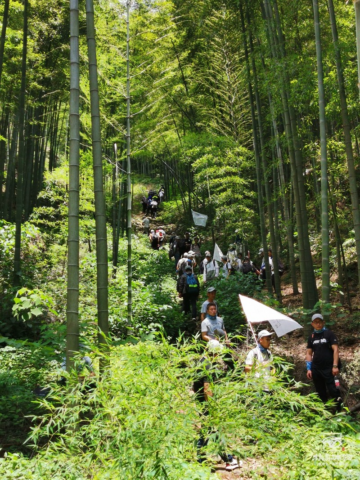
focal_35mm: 48
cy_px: 240
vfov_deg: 39.7
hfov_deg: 30.3
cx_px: 180
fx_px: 666
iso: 50
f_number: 1.4
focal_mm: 4.66
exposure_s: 1/761
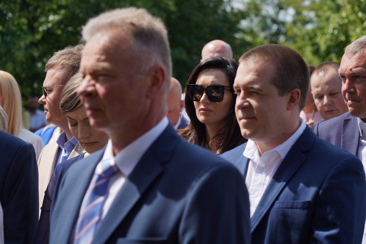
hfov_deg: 19.5
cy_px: 122
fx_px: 1068
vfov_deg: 13.0
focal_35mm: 105
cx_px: 183
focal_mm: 105
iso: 100
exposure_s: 1/500
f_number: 5.6
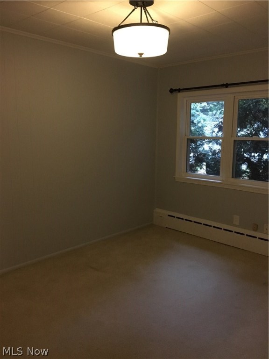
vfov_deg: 61.7
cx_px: 134
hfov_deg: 48.2
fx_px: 300
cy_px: 180
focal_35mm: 29
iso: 320
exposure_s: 1/15
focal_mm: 4.15
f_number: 2.2
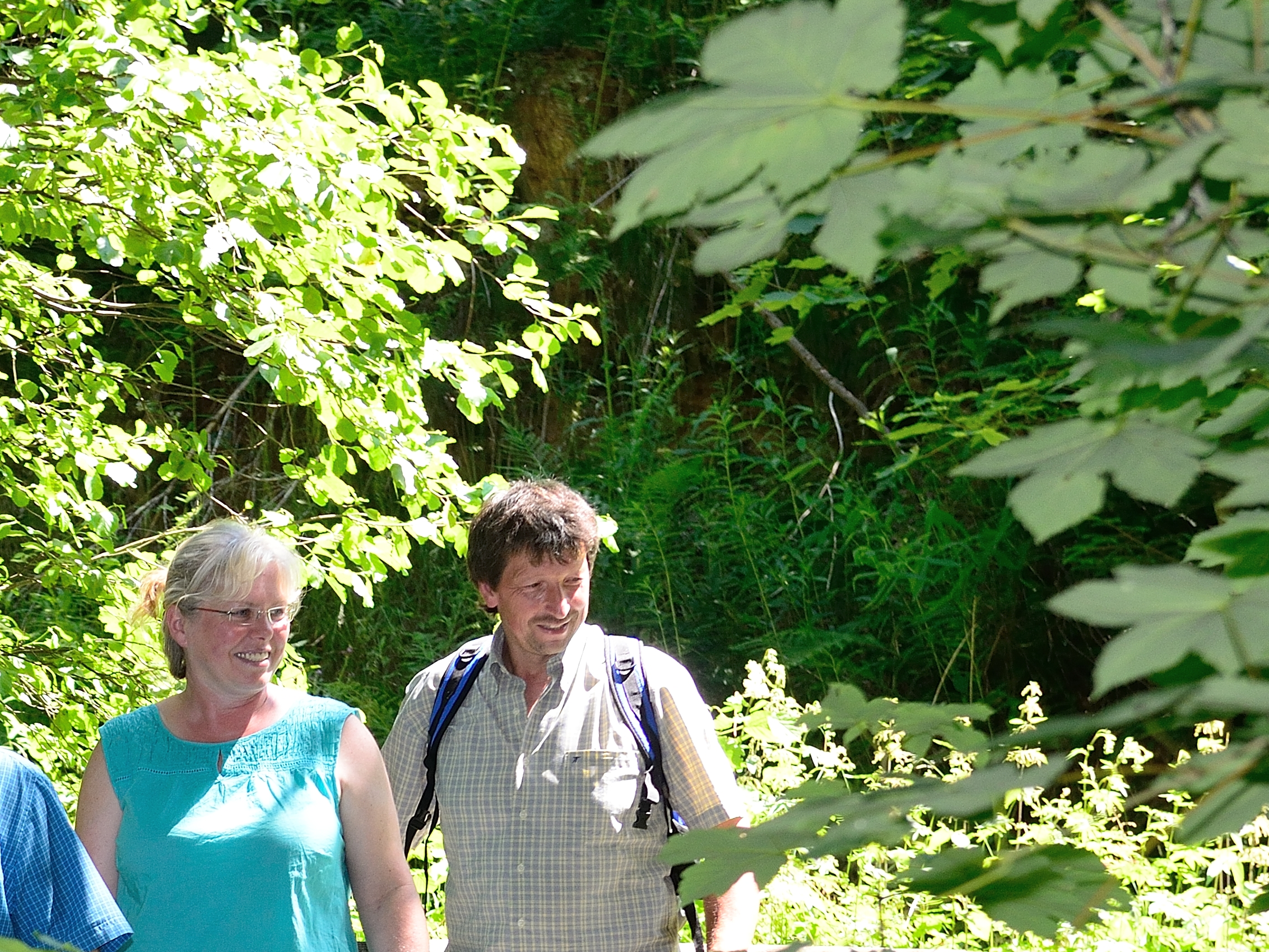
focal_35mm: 175
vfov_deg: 8.4
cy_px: 1247
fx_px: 6416
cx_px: -208
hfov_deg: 11.1
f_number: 5
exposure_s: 1/250
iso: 400
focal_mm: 56
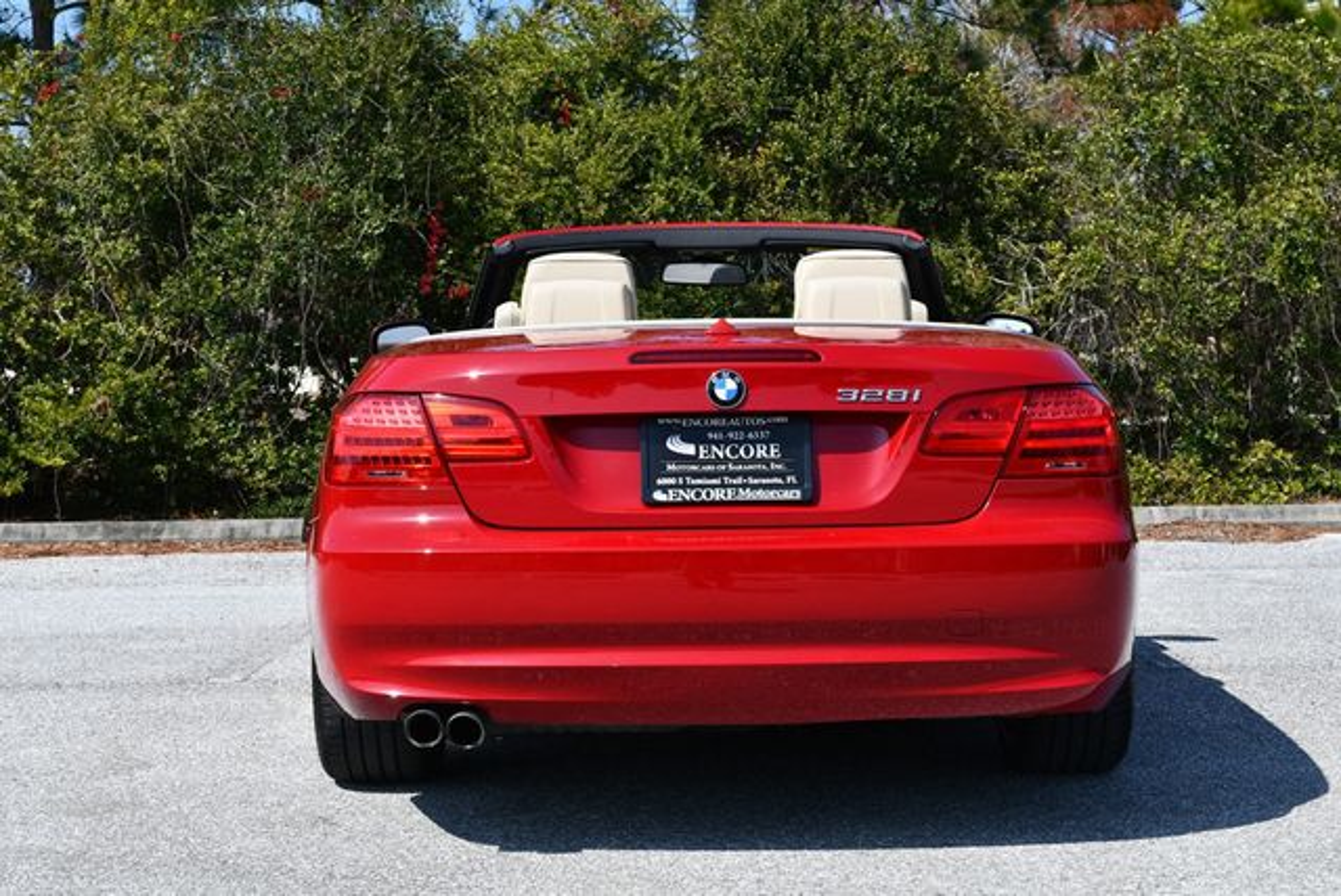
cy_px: 448
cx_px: 670
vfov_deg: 21.3
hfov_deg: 31.4
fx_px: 2386
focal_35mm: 64
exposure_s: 1/250
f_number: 8
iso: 100
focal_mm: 32
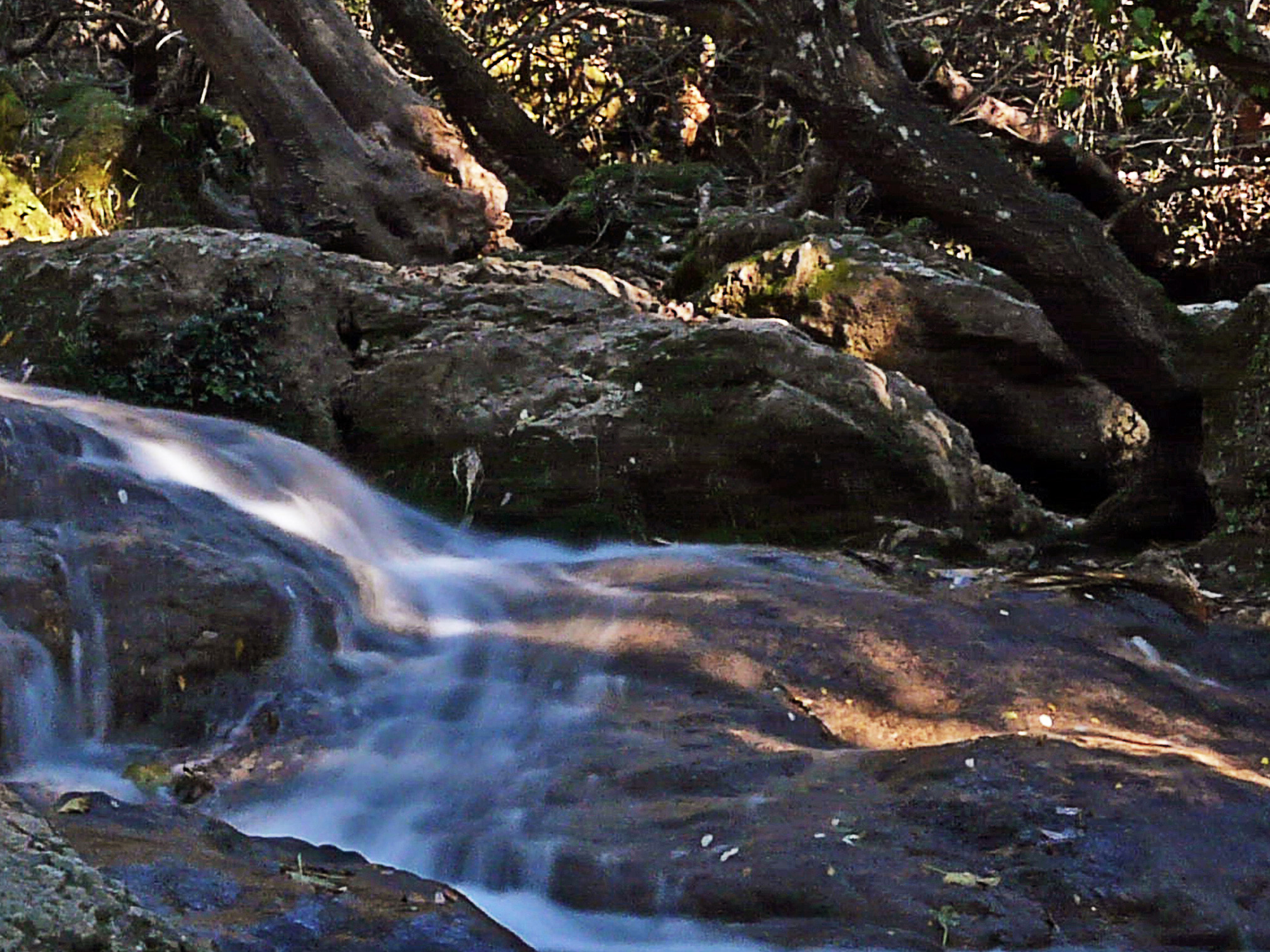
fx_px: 2715
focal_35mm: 74
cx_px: 285
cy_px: 547
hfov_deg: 25.9
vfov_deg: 19.9
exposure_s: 2
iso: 100
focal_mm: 7.5
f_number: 8
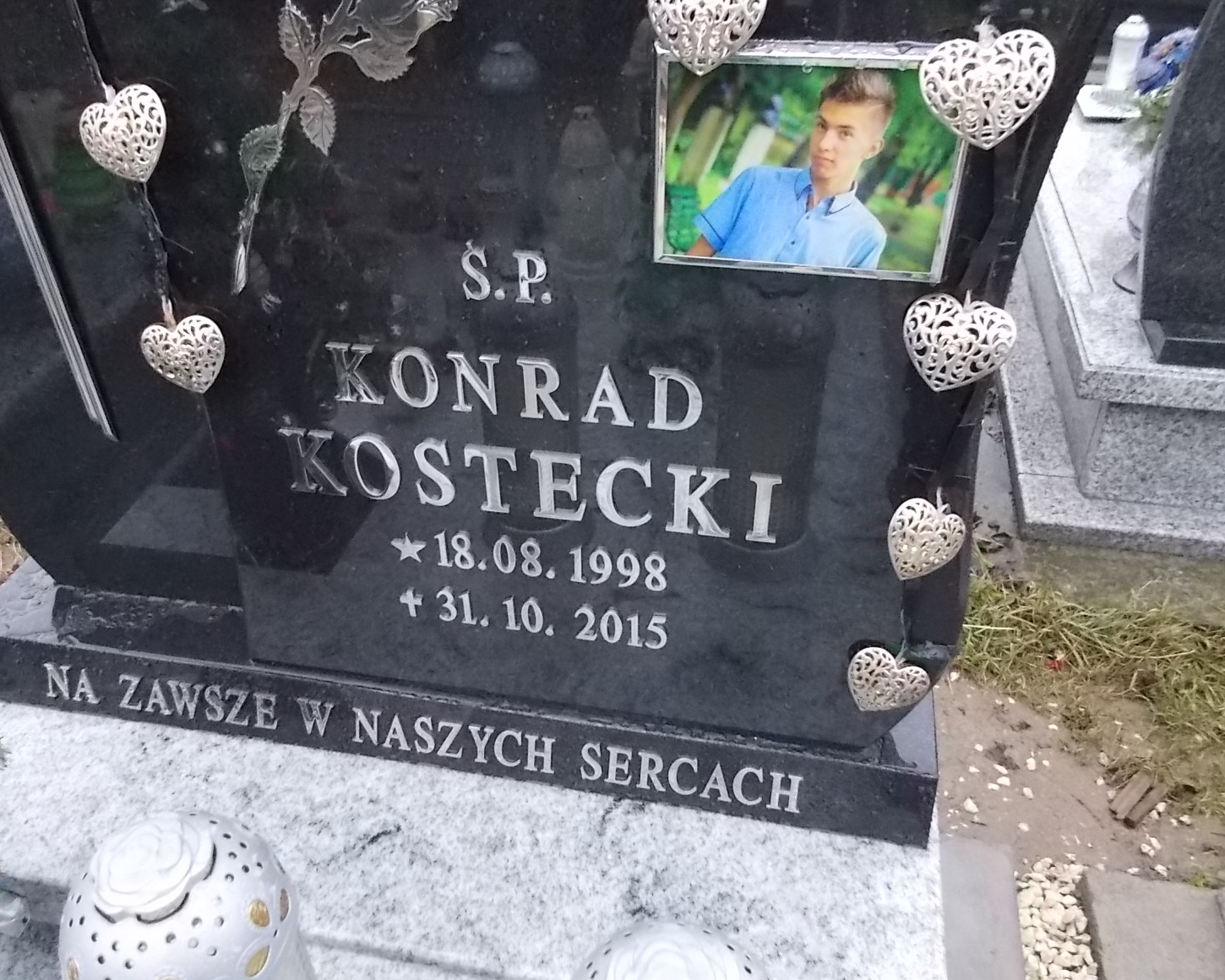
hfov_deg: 62.1
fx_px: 1015
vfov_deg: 51.5
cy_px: 493
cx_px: 571
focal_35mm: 28
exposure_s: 1/60
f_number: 3.2
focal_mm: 4.6
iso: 400
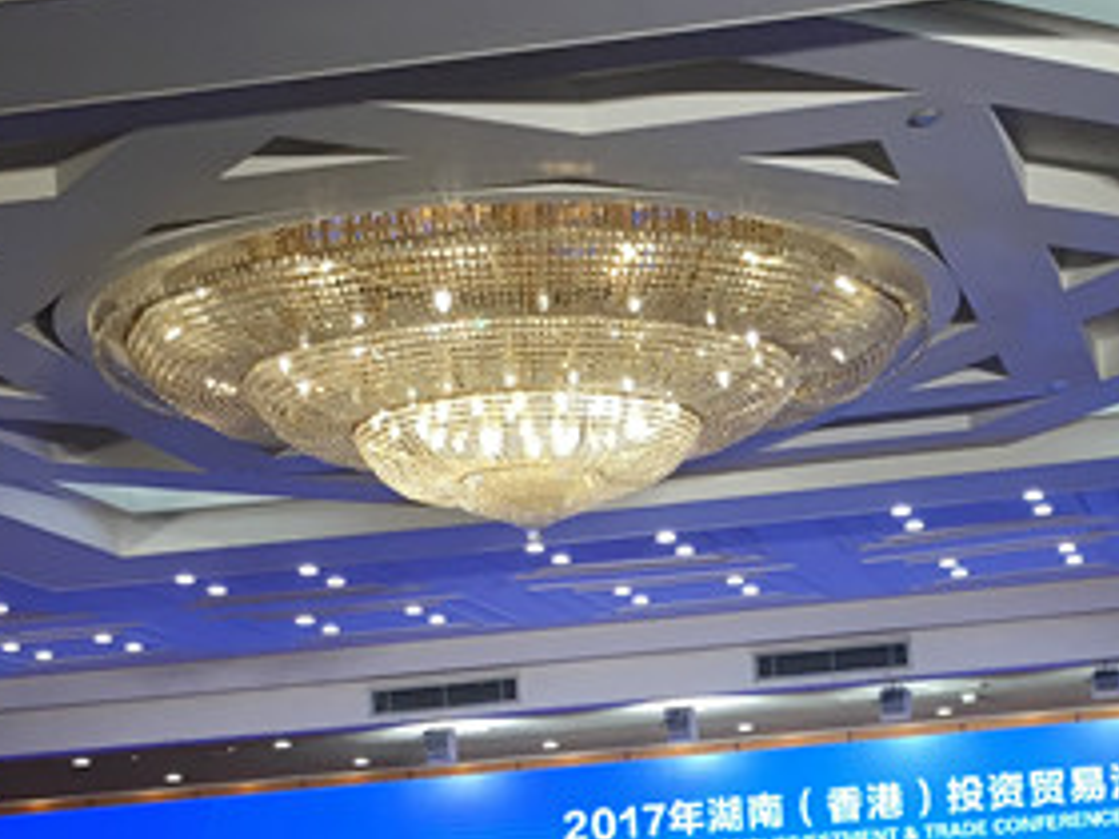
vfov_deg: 17.4
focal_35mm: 83
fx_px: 2683
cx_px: 931
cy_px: 803
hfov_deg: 23.1
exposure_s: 1/33
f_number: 2.2
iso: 32
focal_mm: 4.15
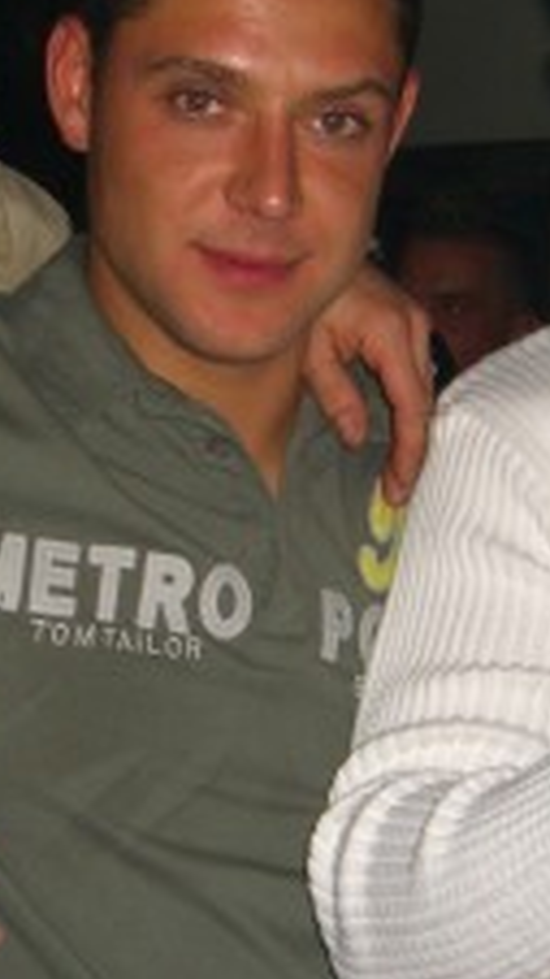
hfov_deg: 11.0
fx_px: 2854
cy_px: 477
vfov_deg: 19.5
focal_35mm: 110
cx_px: 130
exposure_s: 1/60
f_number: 2.8
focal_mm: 7.9
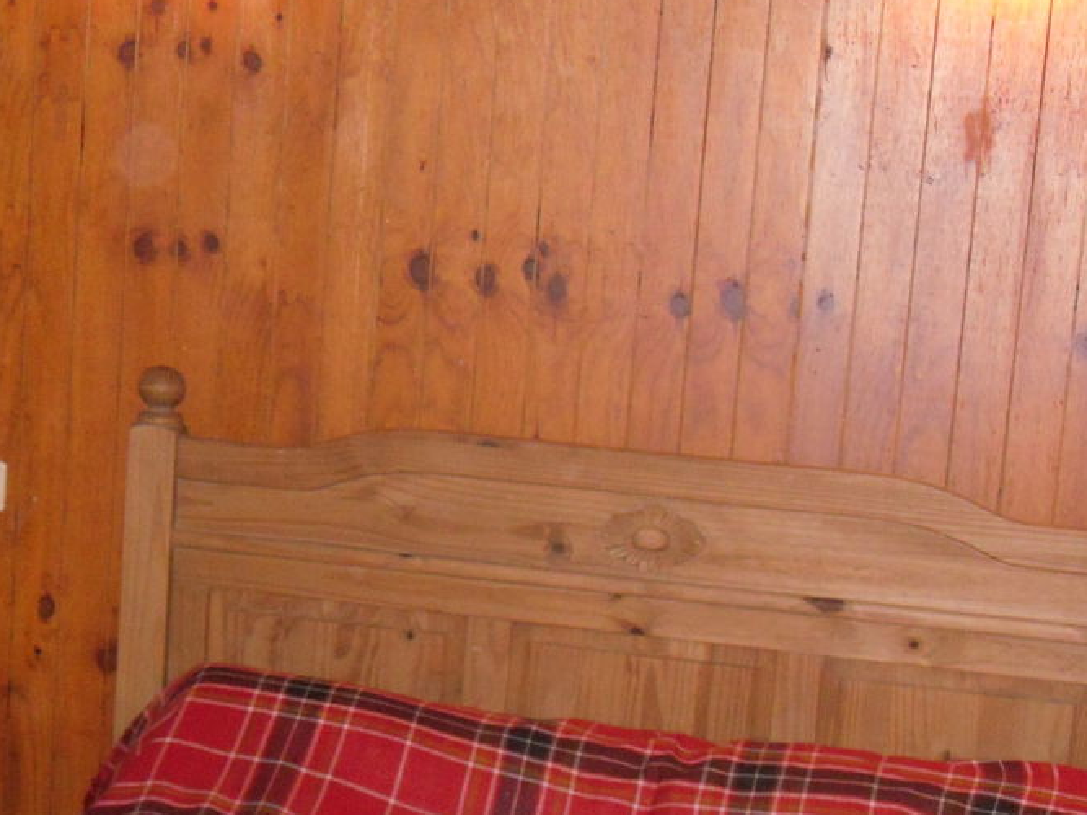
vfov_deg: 17.4
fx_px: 2637
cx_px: 438
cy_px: 655
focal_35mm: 84
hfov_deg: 23.3
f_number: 3.5
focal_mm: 6.3
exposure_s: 1/45
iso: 400
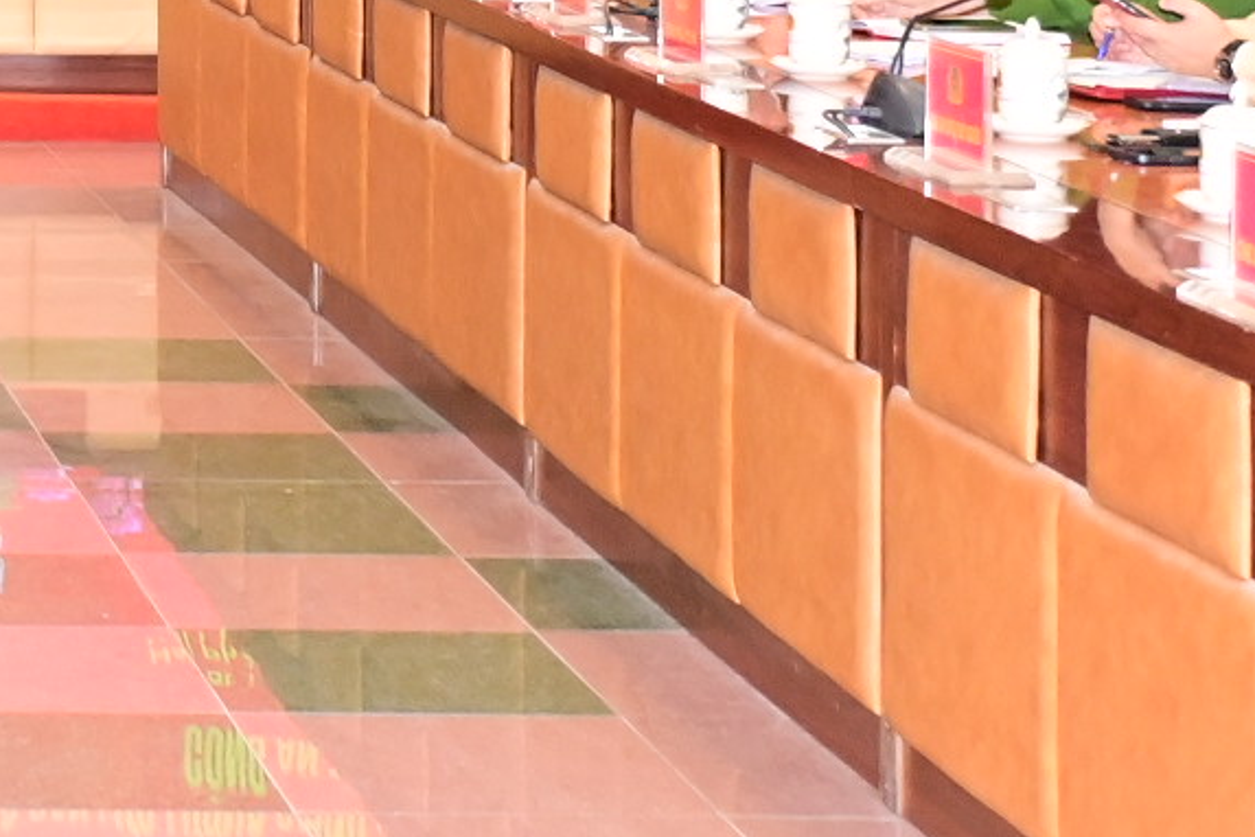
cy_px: -458
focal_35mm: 134
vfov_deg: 9.9
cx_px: -552
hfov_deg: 14.4
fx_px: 4671
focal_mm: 26
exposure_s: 1/200
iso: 2500
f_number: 3.8
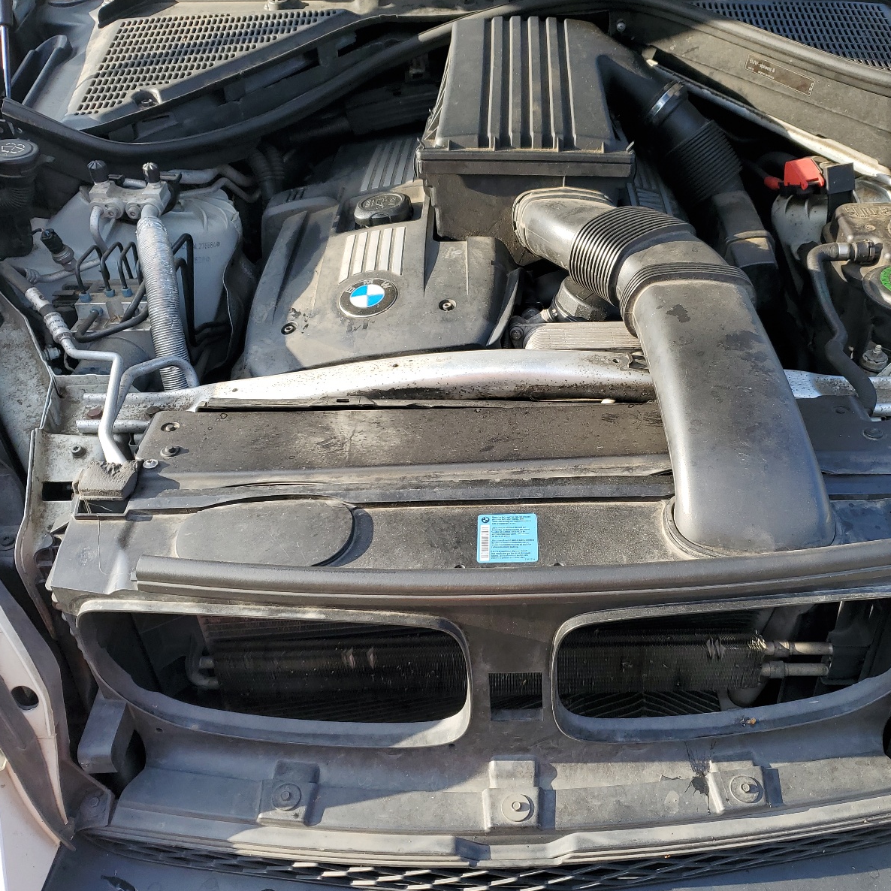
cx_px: 521
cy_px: 447
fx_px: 903
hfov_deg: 52.3
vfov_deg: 52.5
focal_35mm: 31
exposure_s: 1/556
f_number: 1.5
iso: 50
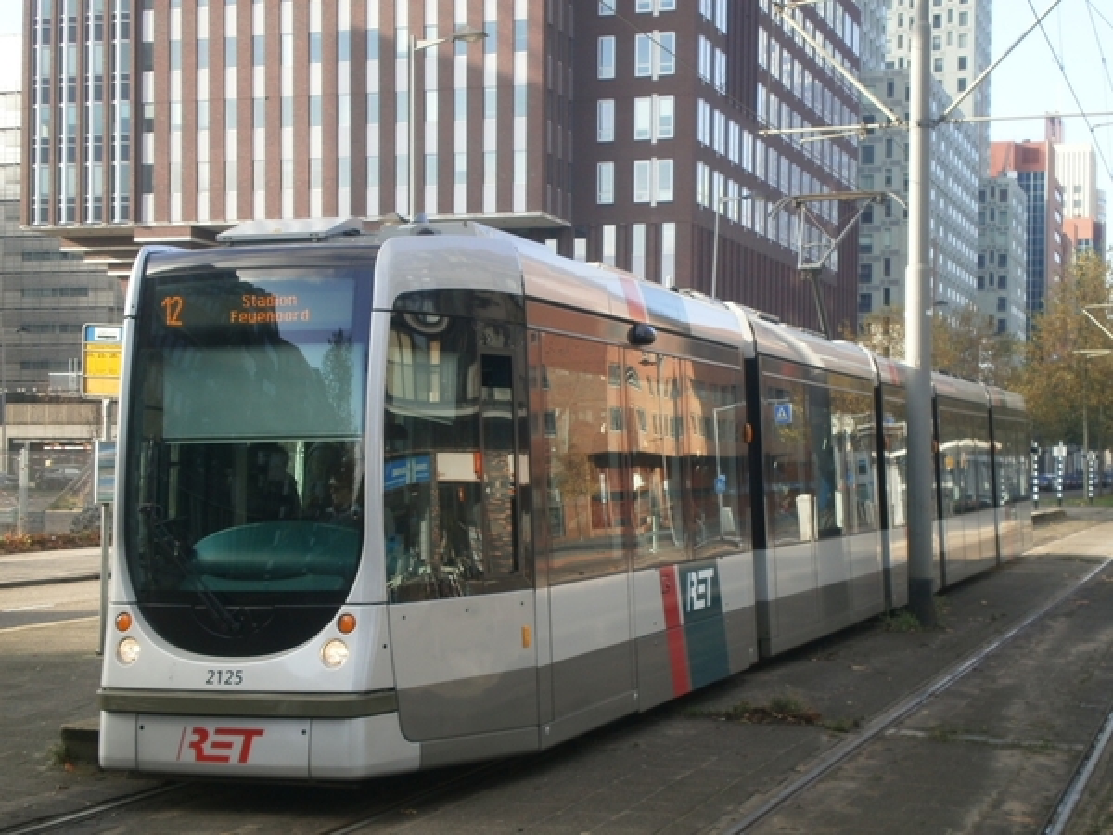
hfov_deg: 32.7
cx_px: 556
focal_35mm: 59
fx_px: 1897
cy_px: 418
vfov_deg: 24.8
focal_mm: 10.3
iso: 100
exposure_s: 1/80
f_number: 5.9
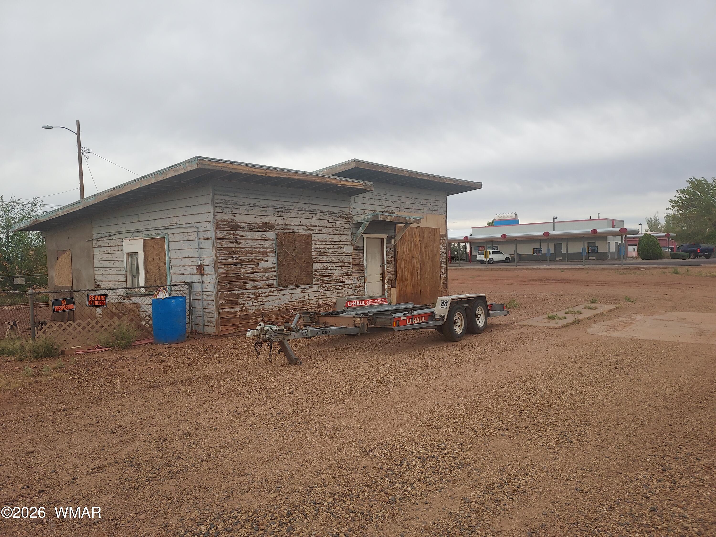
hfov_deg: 71.6
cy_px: 268
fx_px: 496
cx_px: 358
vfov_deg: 56.8
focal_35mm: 24
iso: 40
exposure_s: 1/374
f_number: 1.8
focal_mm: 4.6
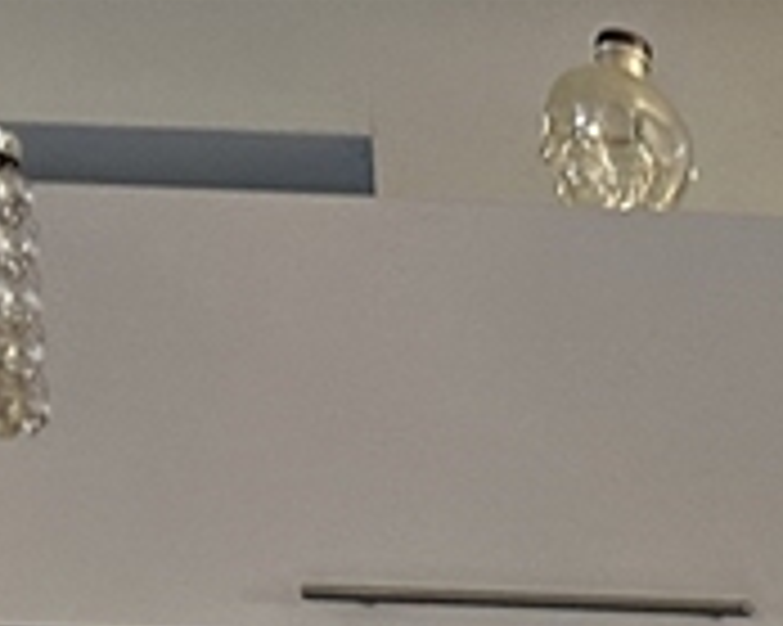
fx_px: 3196
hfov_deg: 10.5
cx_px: 2236
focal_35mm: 138
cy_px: 1720
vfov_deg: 9.4
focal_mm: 6.86
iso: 160
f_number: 1.78
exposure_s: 1/60
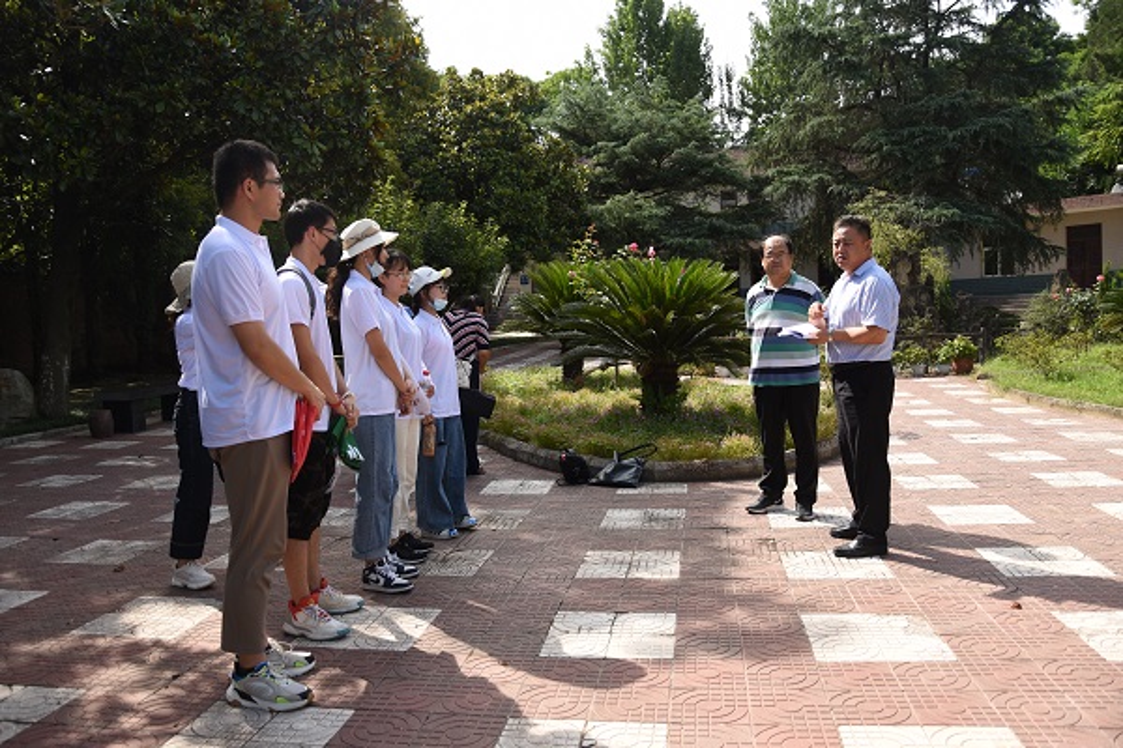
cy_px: 374
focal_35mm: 27
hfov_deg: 67.4
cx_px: 562
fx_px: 842
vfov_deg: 47.9
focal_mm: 18
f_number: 3.5
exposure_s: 1/400
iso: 100
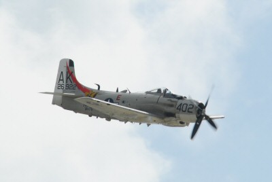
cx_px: 136
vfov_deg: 2.3
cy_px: 91
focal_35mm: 600
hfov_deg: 3.4
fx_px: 4540
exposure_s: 1/750
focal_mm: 400
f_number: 9.5
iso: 280
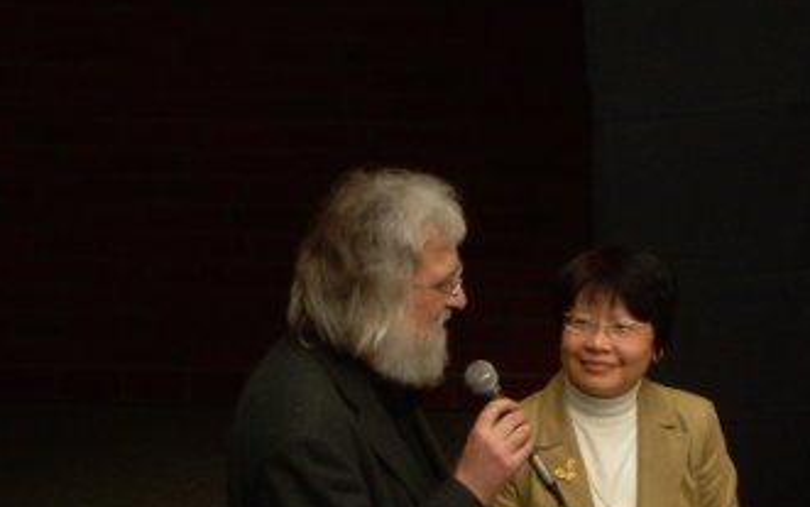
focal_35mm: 190
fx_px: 4195
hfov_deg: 11.0
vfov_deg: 6.9
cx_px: 519
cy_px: 327
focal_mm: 18.9
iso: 141
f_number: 4.9
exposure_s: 1/60
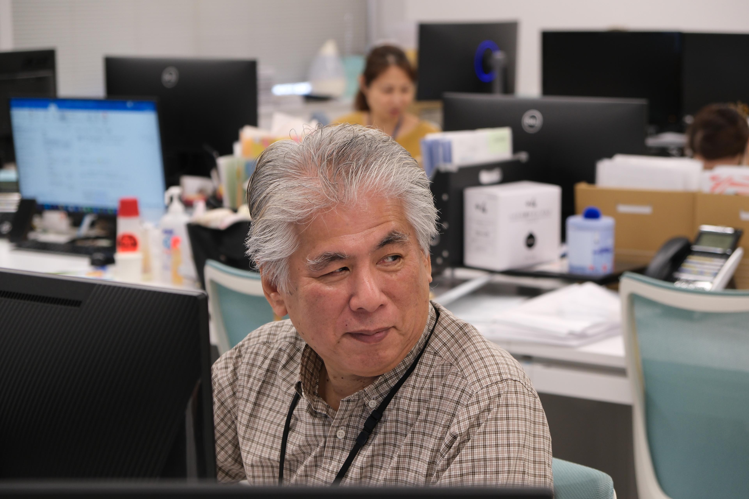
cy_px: 250
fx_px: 1727
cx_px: 374
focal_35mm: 83
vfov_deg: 16.5
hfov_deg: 24.5
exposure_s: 1/60
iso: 500
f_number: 4
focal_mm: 55
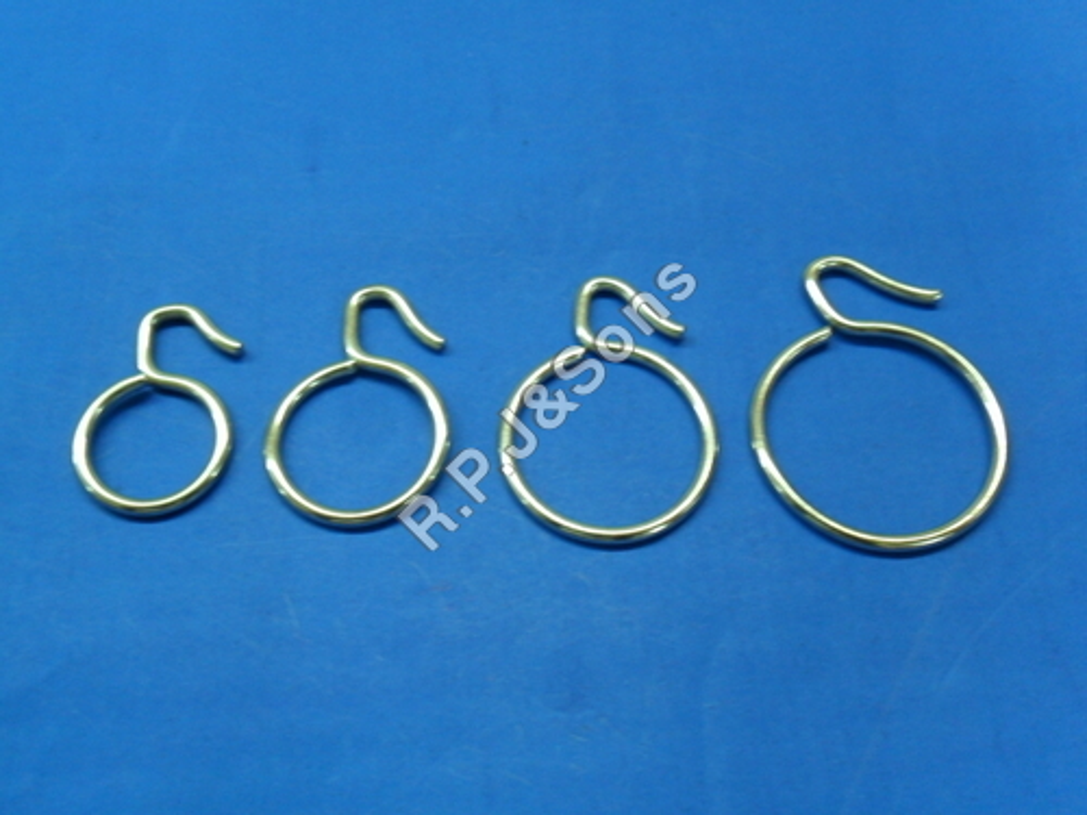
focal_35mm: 37
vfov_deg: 38.7
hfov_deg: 50.1
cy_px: 408
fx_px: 1162
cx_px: 544
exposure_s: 1/4
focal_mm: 6.6
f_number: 4
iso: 200
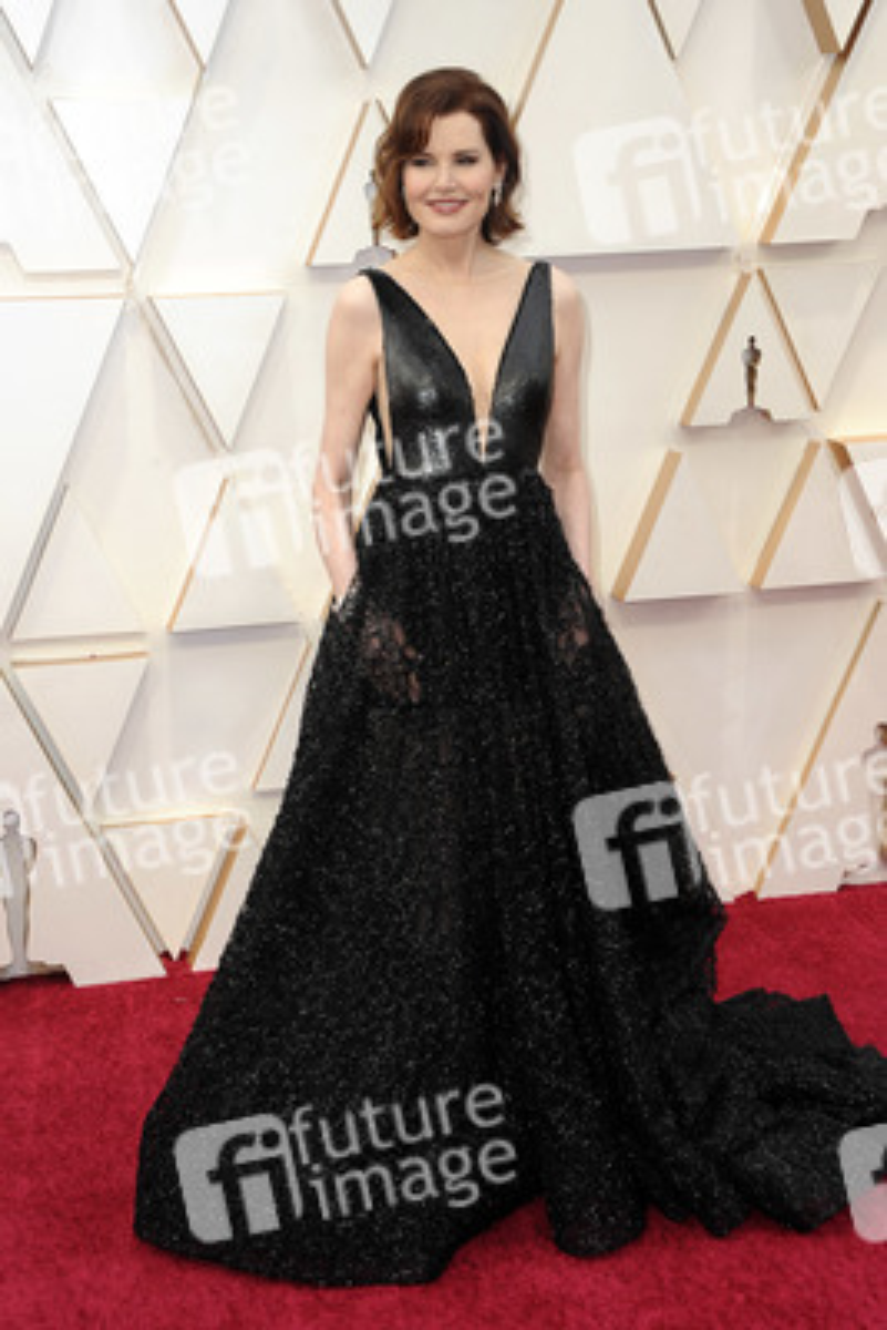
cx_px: 444
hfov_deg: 24.2
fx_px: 2068
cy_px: 665
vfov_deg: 35.6
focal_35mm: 56
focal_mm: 56
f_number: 6.3
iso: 800
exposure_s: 1/250
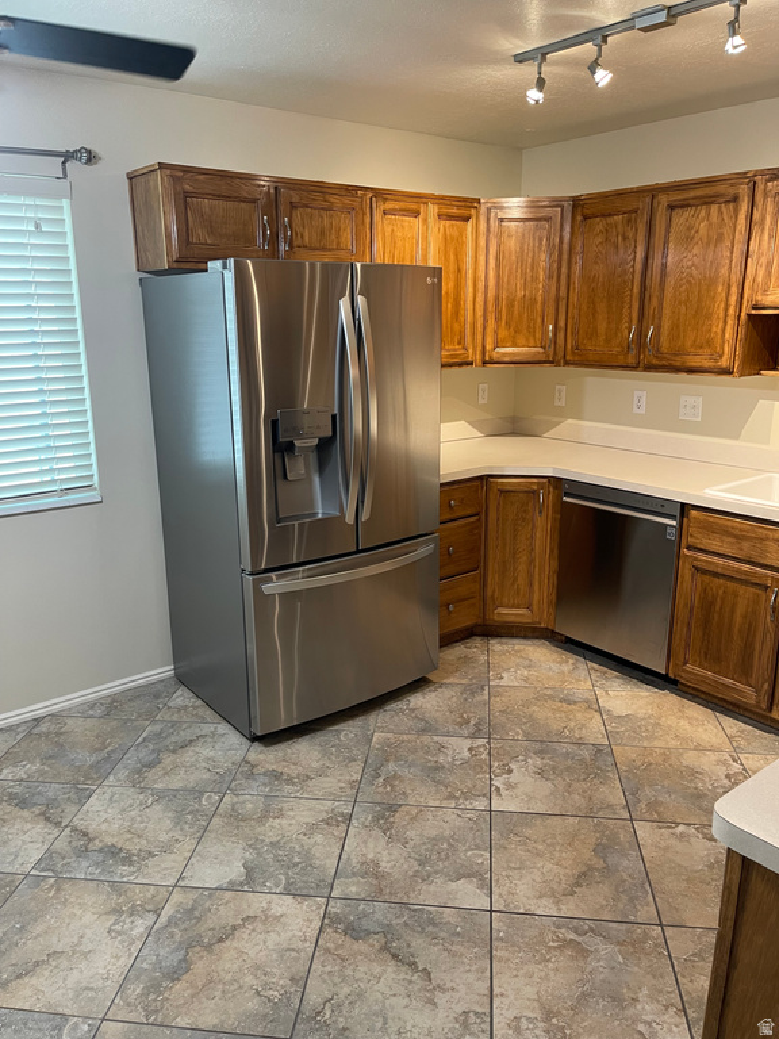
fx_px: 750
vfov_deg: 69.4
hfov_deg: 54.9
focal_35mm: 25
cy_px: 520
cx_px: 390
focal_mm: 5.1
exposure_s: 1/60
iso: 200
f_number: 1.6
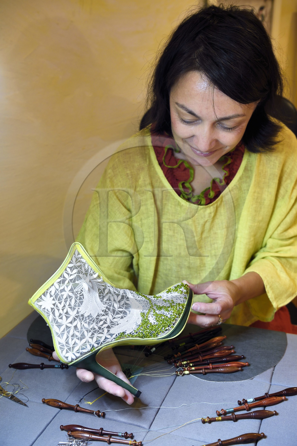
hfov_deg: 33.4
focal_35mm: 40
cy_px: 223
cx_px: 148
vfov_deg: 48.5
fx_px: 495
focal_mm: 40
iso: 800
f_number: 5.6
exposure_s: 1/15
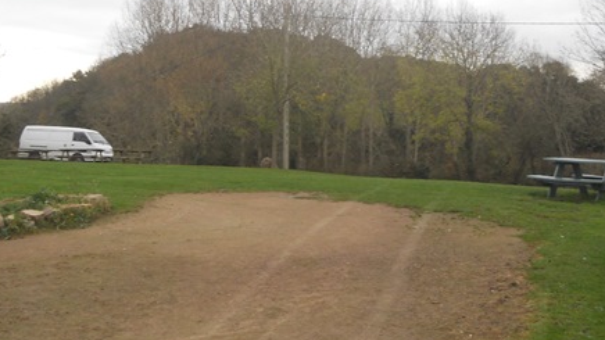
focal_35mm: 54
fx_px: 866
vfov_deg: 22.0
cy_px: 85
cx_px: 257
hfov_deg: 38.4
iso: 80
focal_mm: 4.9
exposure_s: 1/50
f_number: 3.2
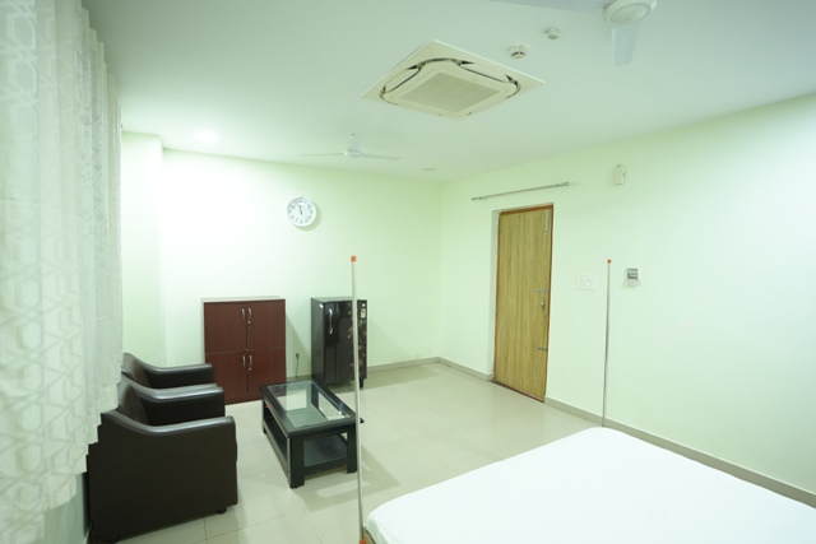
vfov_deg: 70.5
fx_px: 385
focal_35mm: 17
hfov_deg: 93.3
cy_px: 272
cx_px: 408
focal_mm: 17
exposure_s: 1/160
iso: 3200
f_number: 2.8
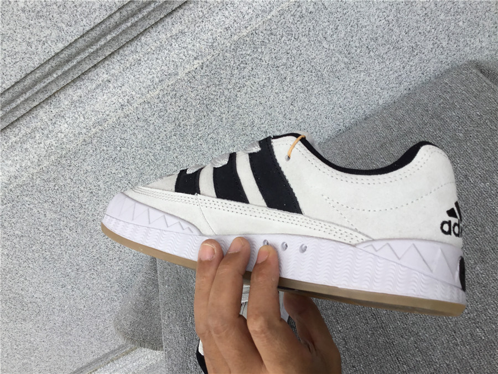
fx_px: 446
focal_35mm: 31
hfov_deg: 58.4
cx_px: 249
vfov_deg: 45.4
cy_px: 187
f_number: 2.4
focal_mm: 3.3
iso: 25
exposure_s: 1/339
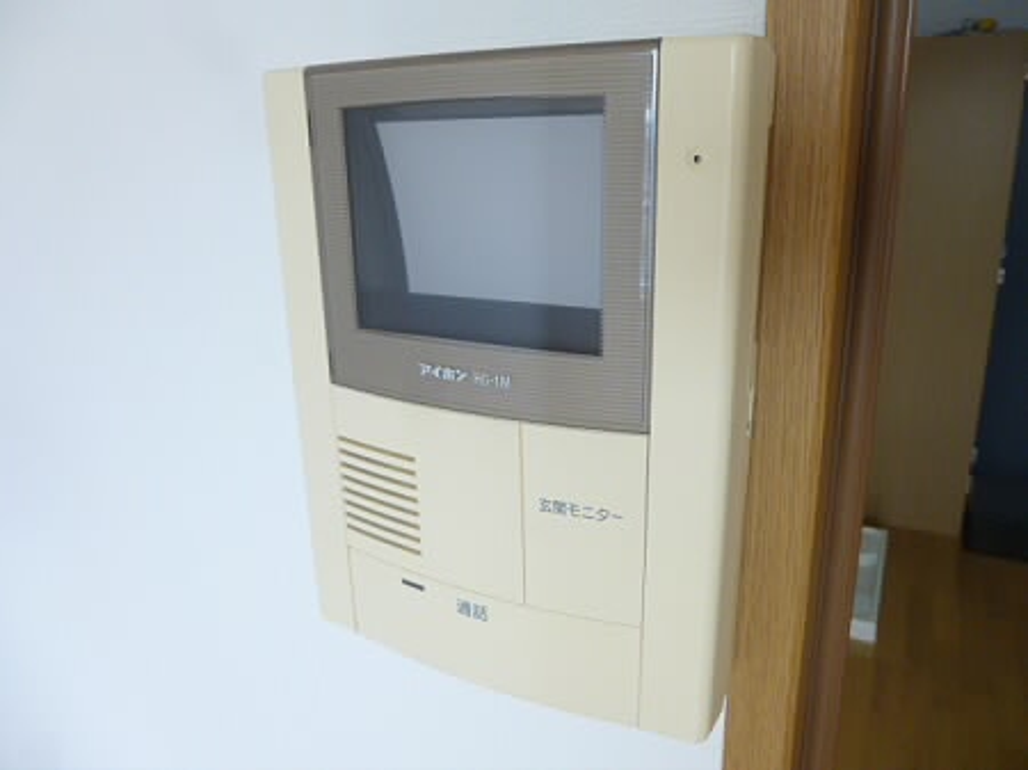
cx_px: 514
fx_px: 742
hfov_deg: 69.4
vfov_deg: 54.8
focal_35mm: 25
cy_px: 385
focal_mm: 4.5
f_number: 3.1
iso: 200
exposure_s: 1/60
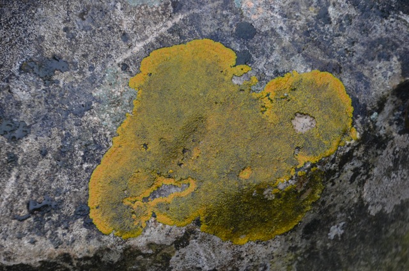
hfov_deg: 9.8
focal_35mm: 210
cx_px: 204
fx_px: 2381
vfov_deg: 6.5
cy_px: 136
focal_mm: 140
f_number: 8
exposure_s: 1/125
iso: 400
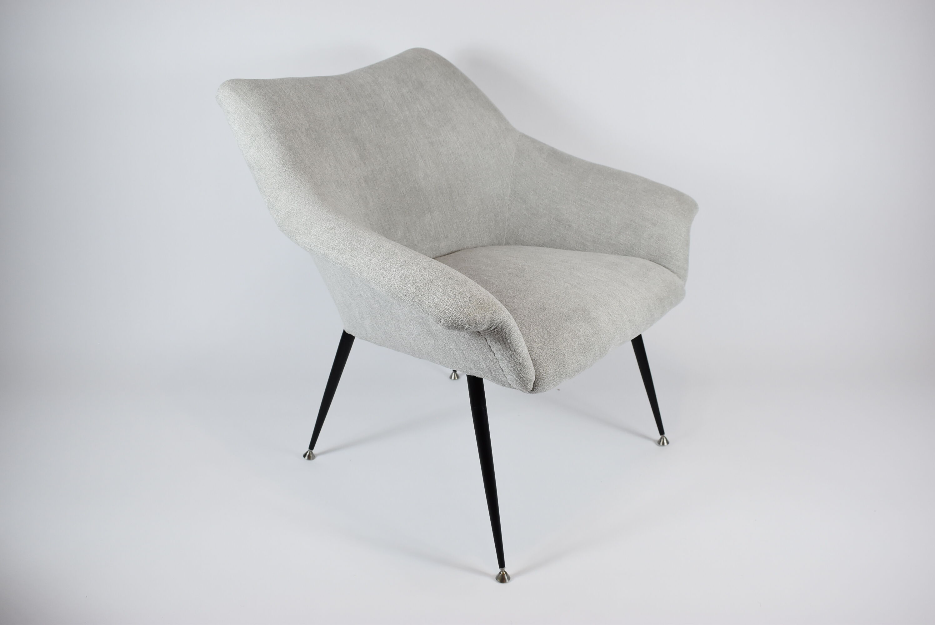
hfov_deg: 53.1
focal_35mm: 36
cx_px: 468
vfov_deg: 36.9
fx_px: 936
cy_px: 312
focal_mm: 24
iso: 560
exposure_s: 1/125
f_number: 5.6
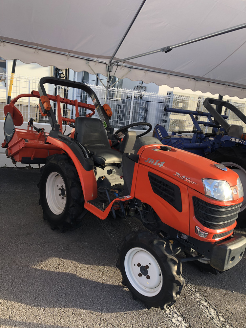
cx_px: 123
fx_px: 265
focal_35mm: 28
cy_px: 164
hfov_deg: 49.7
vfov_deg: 63.4
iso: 20
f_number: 1.8
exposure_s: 1/127
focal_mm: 4
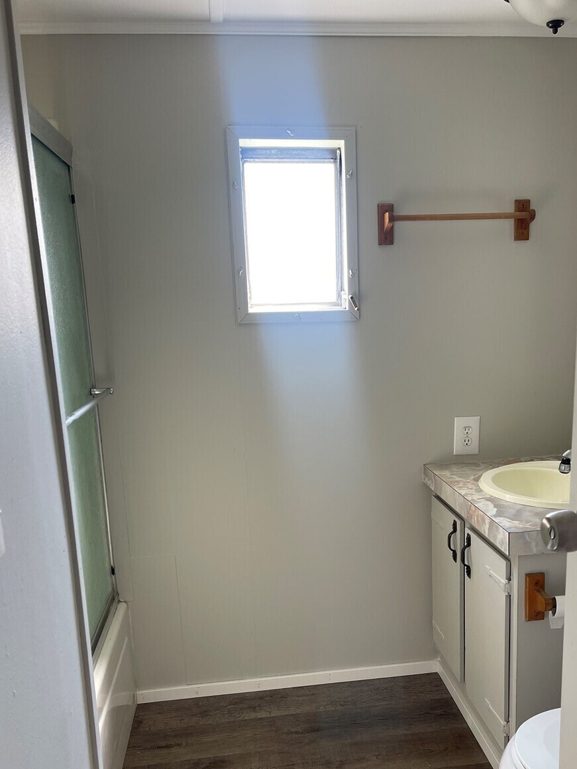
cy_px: 451
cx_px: 331
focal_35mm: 31
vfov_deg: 58.0
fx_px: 689
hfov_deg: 45.3
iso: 100
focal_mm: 5.1
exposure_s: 1/121
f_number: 1.6
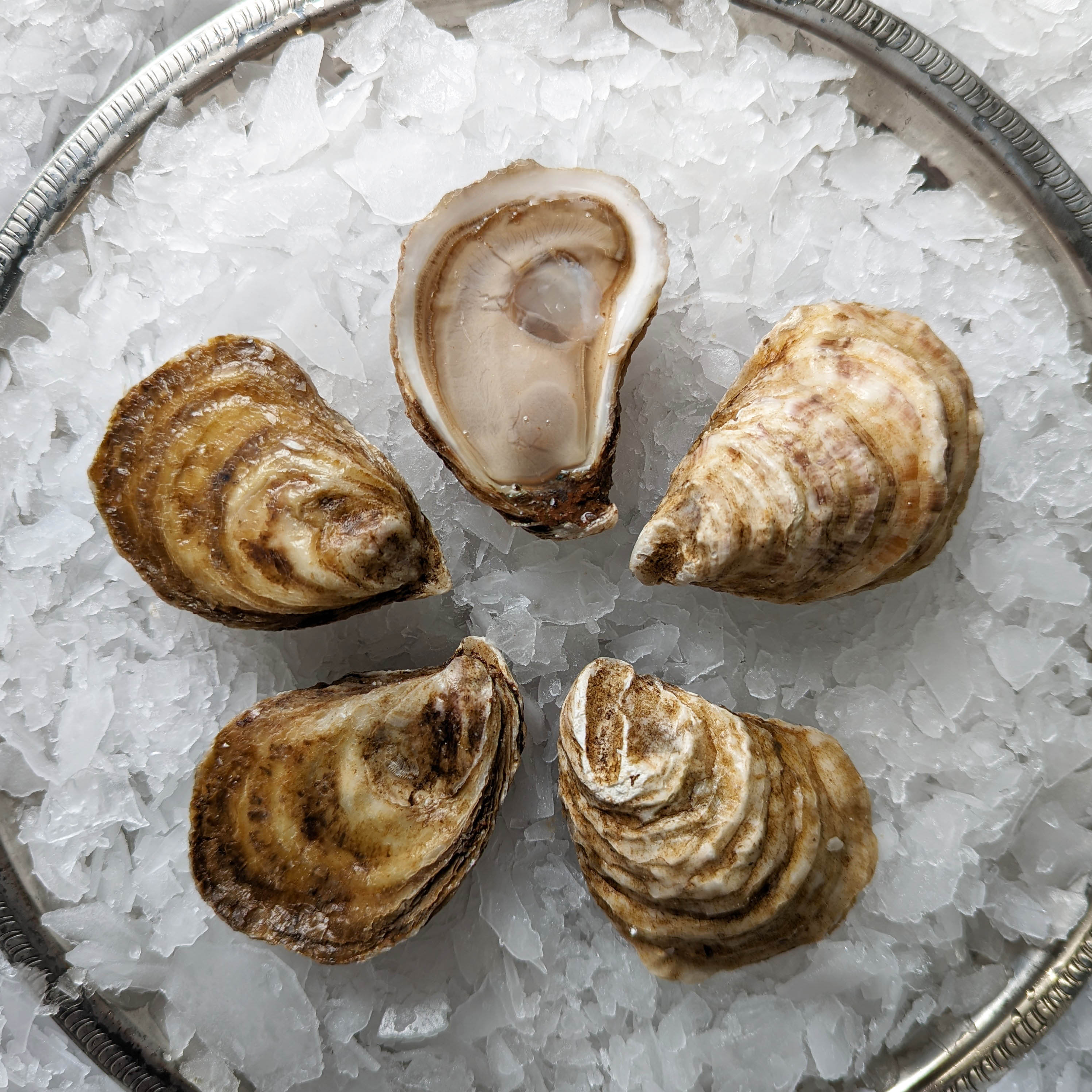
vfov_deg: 55.6
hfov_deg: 55.6
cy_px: 535
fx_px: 1035
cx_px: 546
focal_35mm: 29
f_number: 1.85
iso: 45
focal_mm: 6.81
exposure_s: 1/269
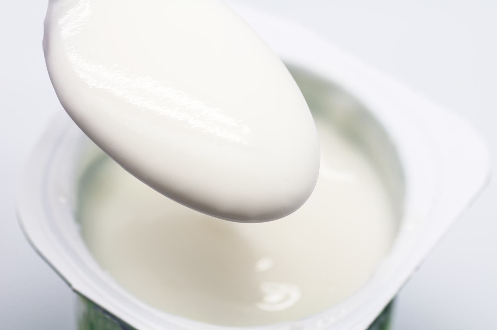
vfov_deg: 10.1
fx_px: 1861
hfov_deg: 15.2
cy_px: 165
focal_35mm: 135
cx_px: 248
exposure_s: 1/60
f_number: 13
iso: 200
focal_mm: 90
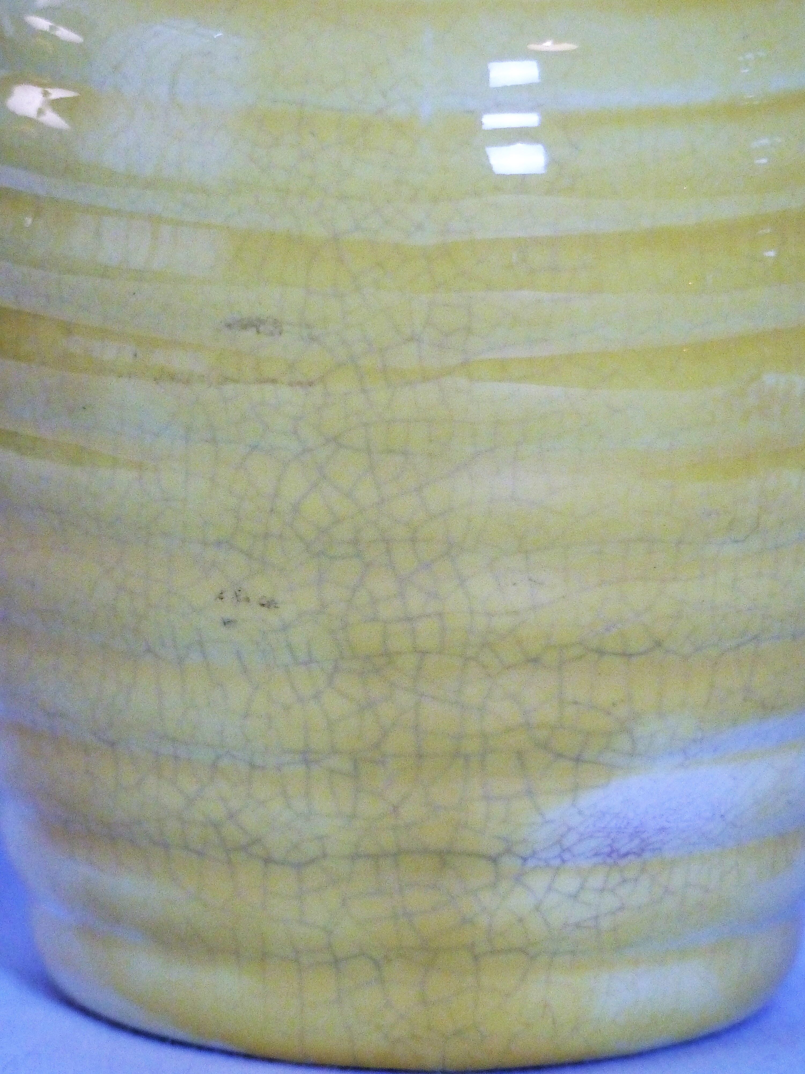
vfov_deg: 5.0
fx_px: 12248
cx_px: 402
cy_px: 537
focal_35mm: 395
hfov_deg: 3.8
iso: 320
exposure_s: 1/100
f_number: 2.8
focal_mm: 64.6
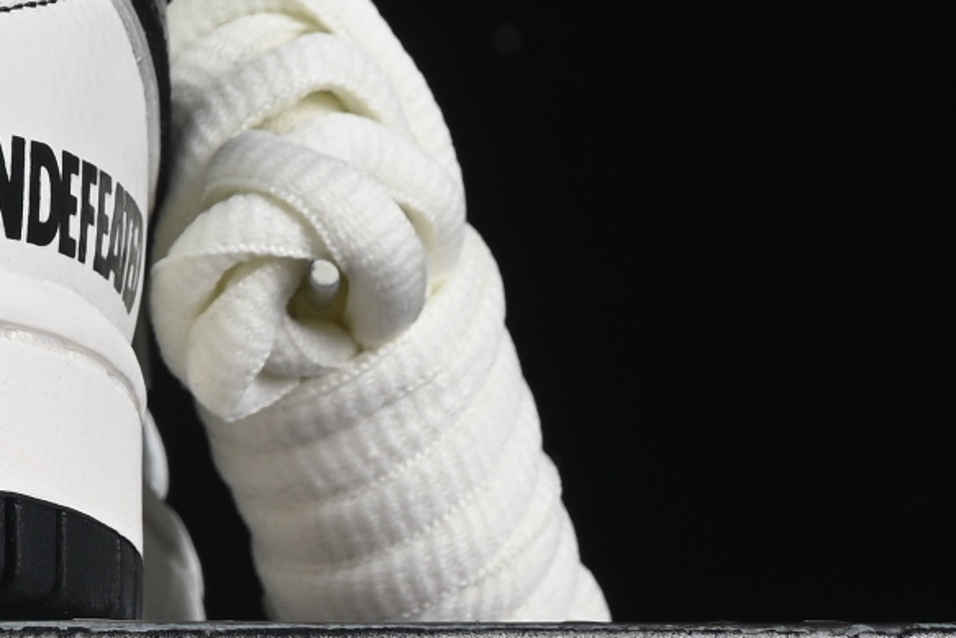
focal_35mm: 358
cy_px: -338
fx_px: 9509
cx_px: -728
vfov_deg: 3.8
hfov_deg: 5.7
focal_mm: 50
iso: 160
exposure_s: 1/80
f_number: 8
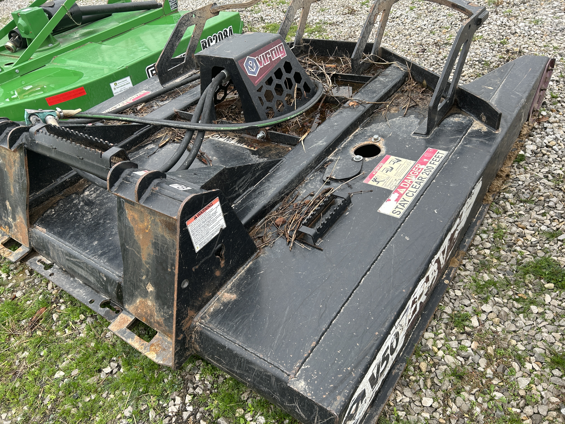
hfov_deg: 67.3
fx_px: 424
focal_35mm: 26
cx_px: 282
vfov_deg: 53.1
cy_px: 212
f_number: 1.5
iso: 40
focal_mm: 5.7
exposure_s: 1/247
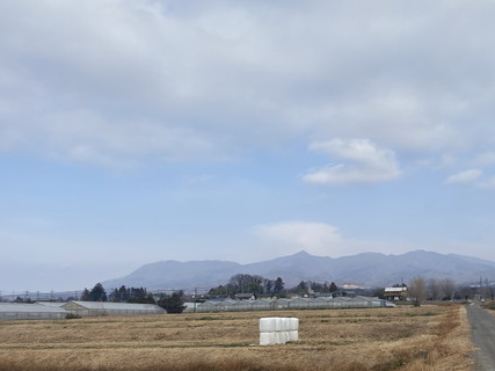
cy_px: 214
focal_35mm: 39
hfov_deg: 47.0
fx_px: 558
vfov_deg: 36.7
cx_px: 336
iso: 32
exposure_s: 1/3401
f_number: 1.8
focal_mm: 4.25
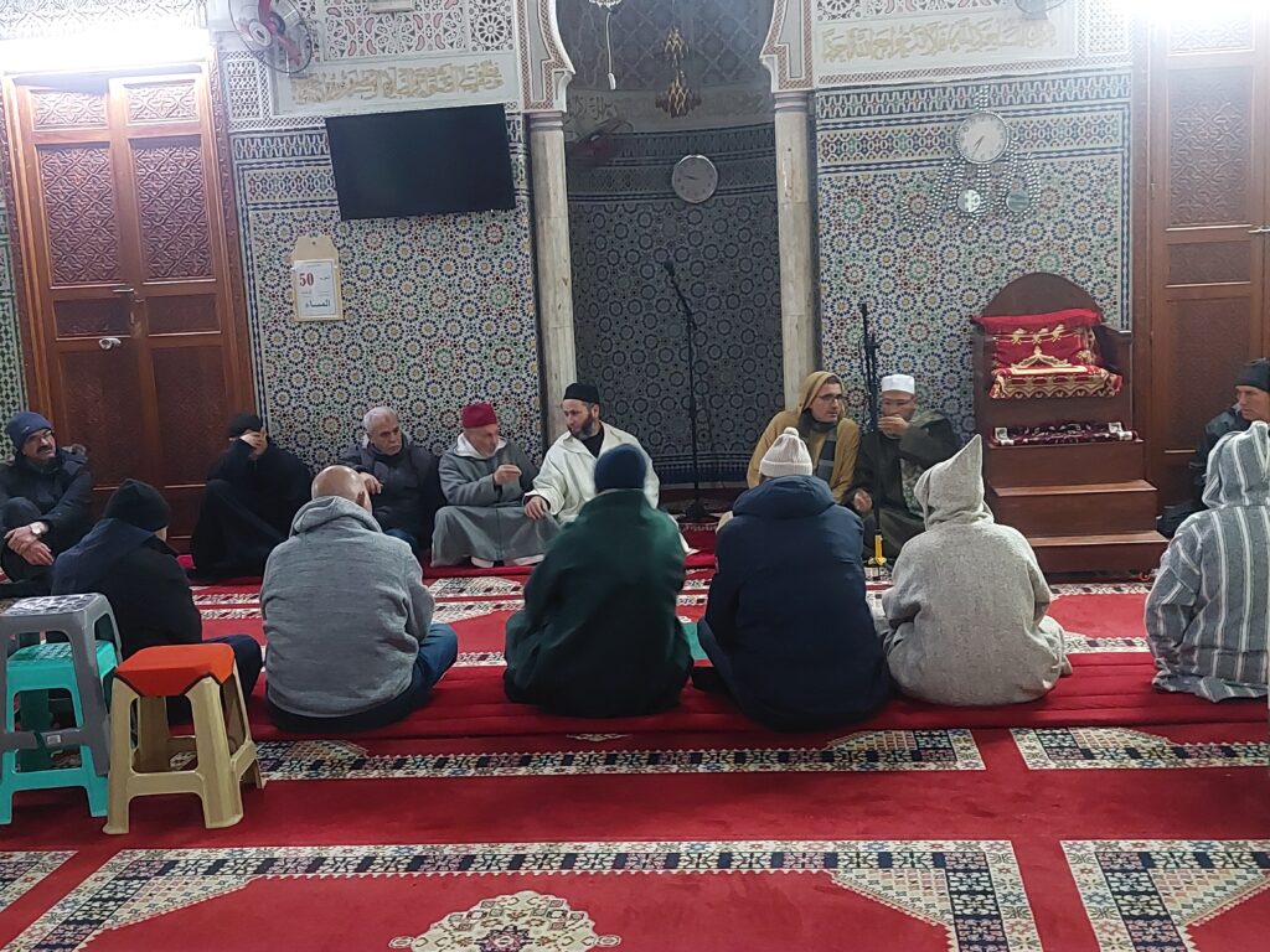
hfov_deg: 69.4
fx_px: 917
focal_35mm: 25
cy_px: 476
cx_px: 635
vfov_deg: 54.9
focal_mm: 5.23
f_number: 1.8
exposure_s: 1/24
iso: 640
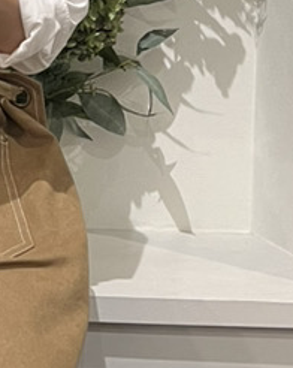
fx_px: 1347
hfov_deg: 11.5
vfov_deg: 15.3
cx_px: -232
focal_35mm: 124
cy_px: 15
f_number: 1.5
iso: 160
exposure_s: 1/50
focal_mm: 5.7
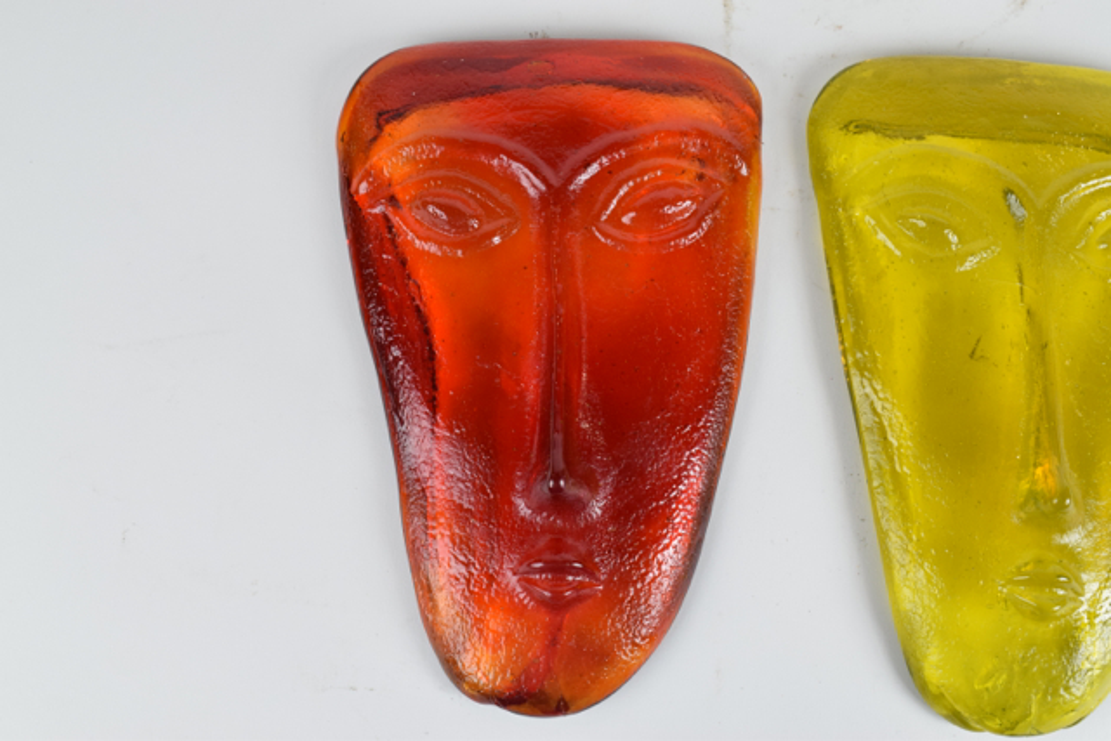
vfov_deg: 34.2
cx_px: 556
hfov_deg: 49.5
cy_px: 370
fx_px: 1204
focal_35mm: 39
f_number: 10
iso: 800
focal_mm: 26
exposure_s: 1/125
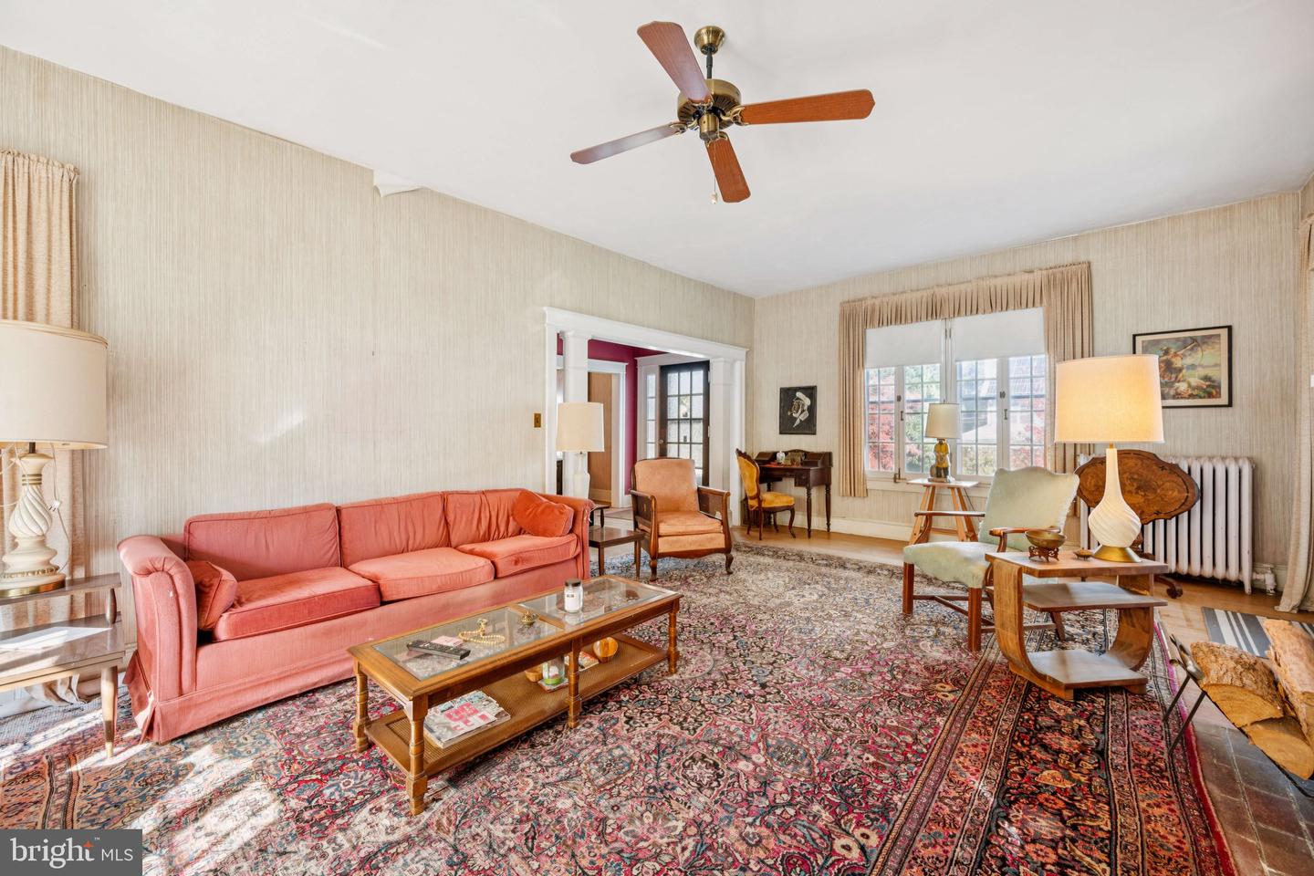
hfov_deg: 104.3
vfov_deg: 81.2
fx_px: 511
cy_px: 438
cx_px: 657
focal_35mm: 14
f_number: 7.1
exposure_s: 1/15
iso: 400
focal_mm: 14
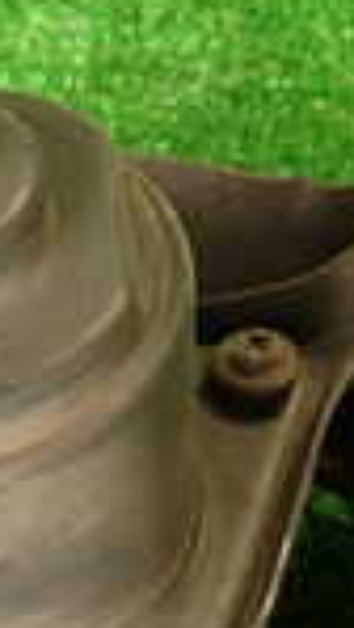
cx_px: -177
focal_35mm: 110
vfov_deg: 18.4
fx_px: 1833
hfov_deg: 10.6
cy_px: 754
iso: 200
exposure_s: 1/40
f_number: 2
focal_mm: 4.5
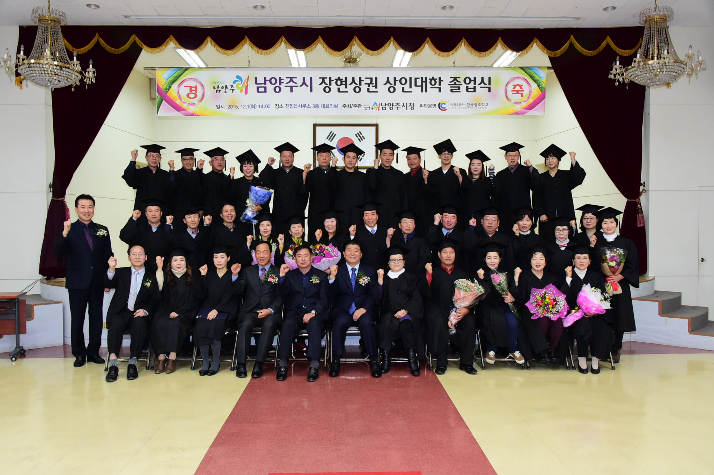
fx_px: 555
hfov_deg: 65.5
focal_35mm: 28
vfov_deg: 46.4
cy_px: 238
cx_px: 357
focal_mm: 28
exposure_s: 1/250
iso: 10000
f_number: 6.3
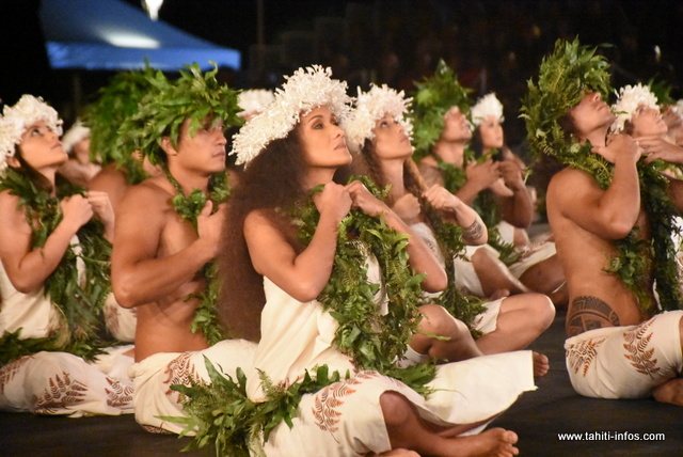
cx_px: 342
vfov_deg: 8.2
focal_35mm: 168
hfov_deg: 12.2
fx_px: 3190
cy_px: 228
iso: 20000
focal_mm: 112
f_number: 5.6
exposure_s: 1/250
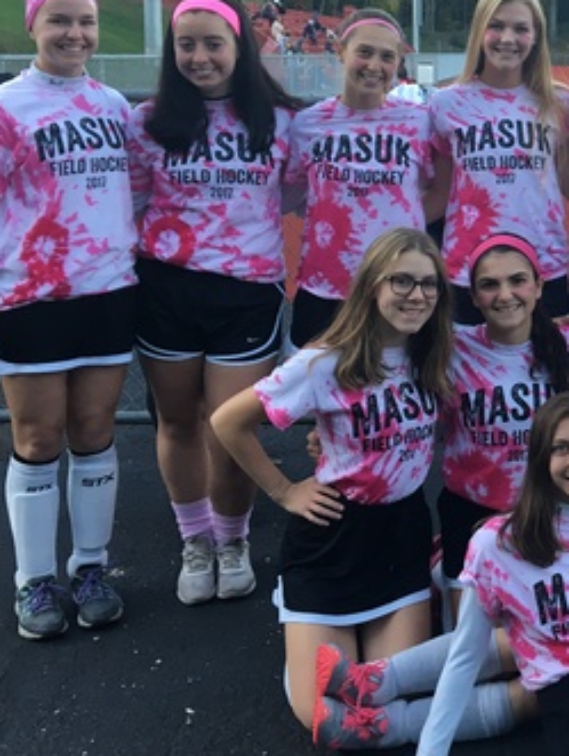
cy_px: 226
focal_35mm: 63
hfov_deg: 21.6
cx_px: 692
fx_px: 1378
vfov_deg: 30.4
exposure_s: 1/40
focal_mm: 4.15
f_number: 2.2
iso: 25
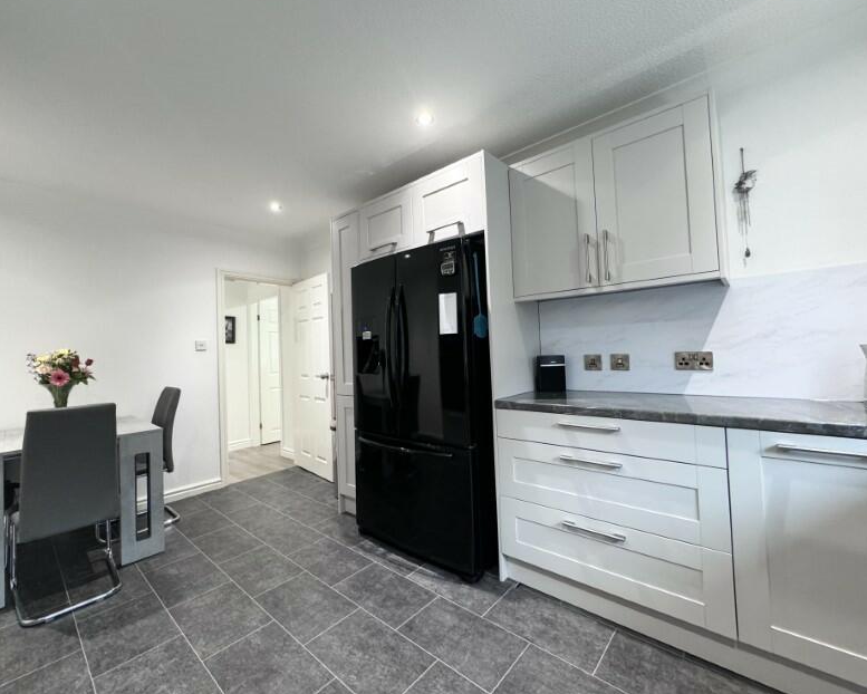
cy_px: 340
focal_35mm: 15
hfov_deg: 96.6
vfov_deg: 84.1
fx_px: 385
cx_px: 402
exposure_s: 1/50
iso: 500
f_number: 2.2
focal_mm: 2.22
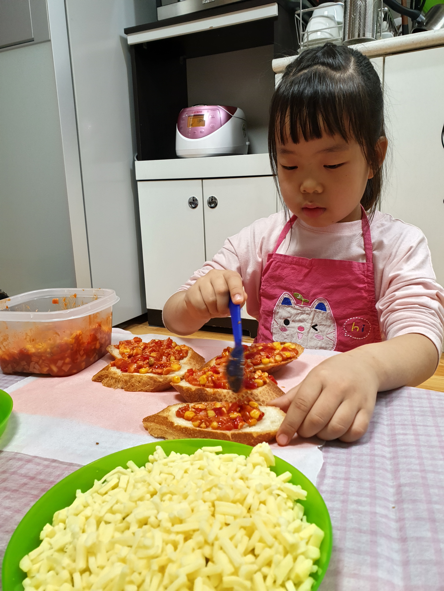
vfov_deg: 67.3
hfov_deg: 53.1
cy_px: 296
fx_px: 445
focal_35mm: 26
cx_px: 222
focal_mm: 4.3
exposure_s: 1/60
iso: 200
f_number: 2.4
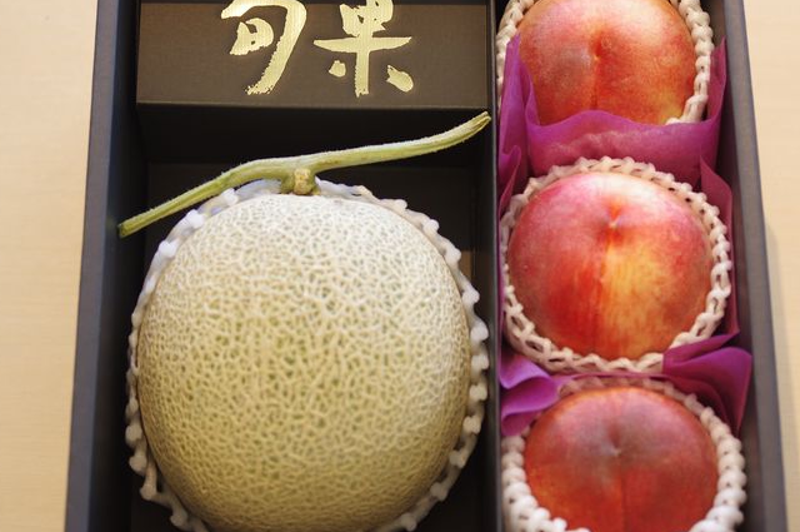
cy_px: 266
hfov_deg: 24.8
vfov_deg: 16.6
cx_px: 419
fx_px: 1820
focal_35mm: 82
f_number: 2.8
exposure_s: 1/100
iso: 200
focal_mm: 50
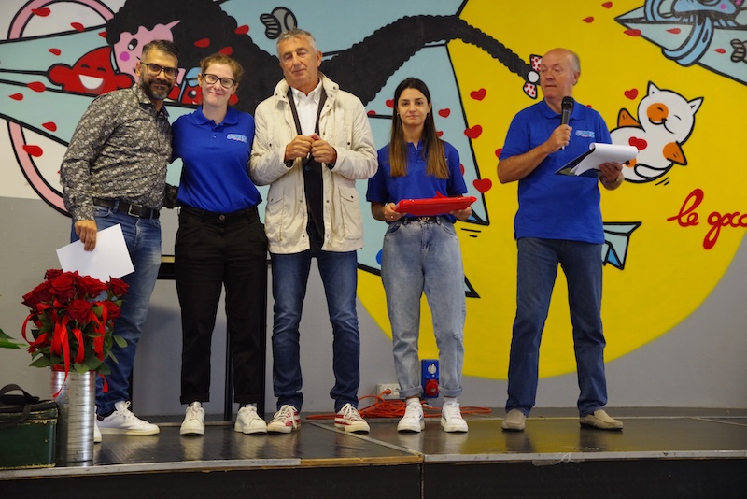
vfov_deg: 23.4
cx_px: 374
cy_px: 250
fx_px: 1204
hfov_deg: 34.5
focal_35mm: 58
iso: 3200
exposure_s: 1/80
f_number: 4.5
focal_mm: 58
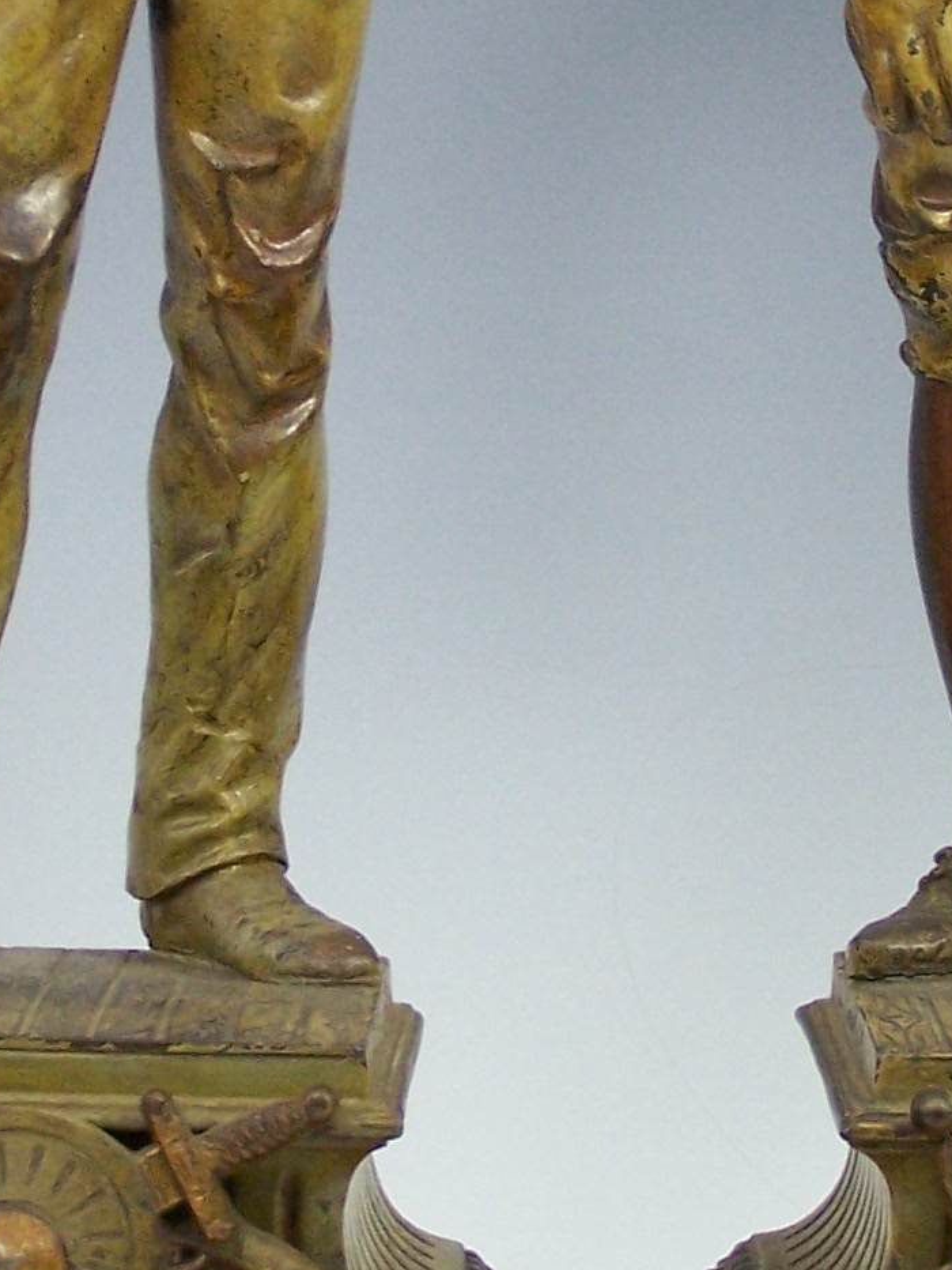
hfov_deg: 8.0
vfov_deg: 10.6
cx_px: 602
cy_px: 159
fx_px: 6782
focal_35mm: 185
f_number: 3.2
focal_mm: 11.1
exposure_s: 1/30
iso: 140
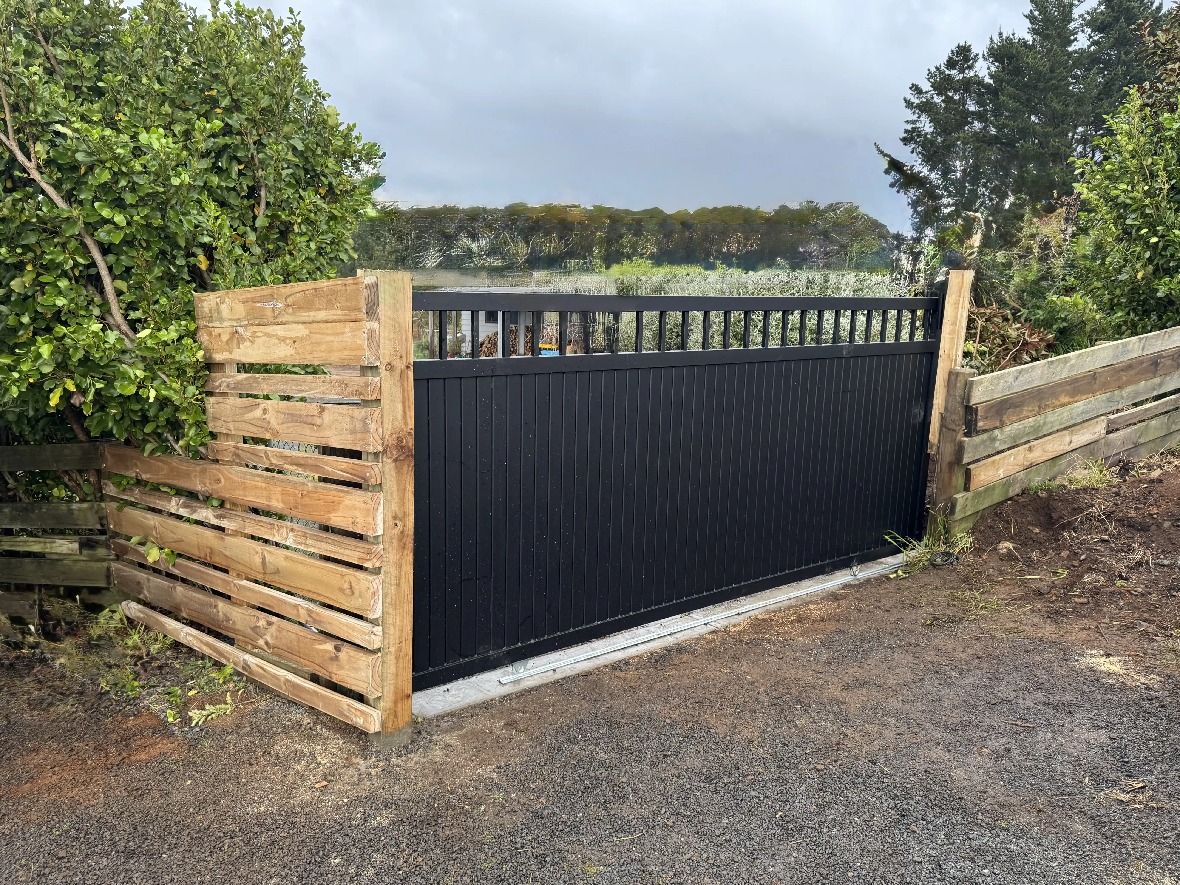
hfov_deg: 69.4
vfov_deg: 54.9
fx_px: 852
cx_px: 604
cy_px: 440
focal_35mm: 25
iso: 200
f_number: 1.78
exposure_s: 1/102
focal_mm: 6.76
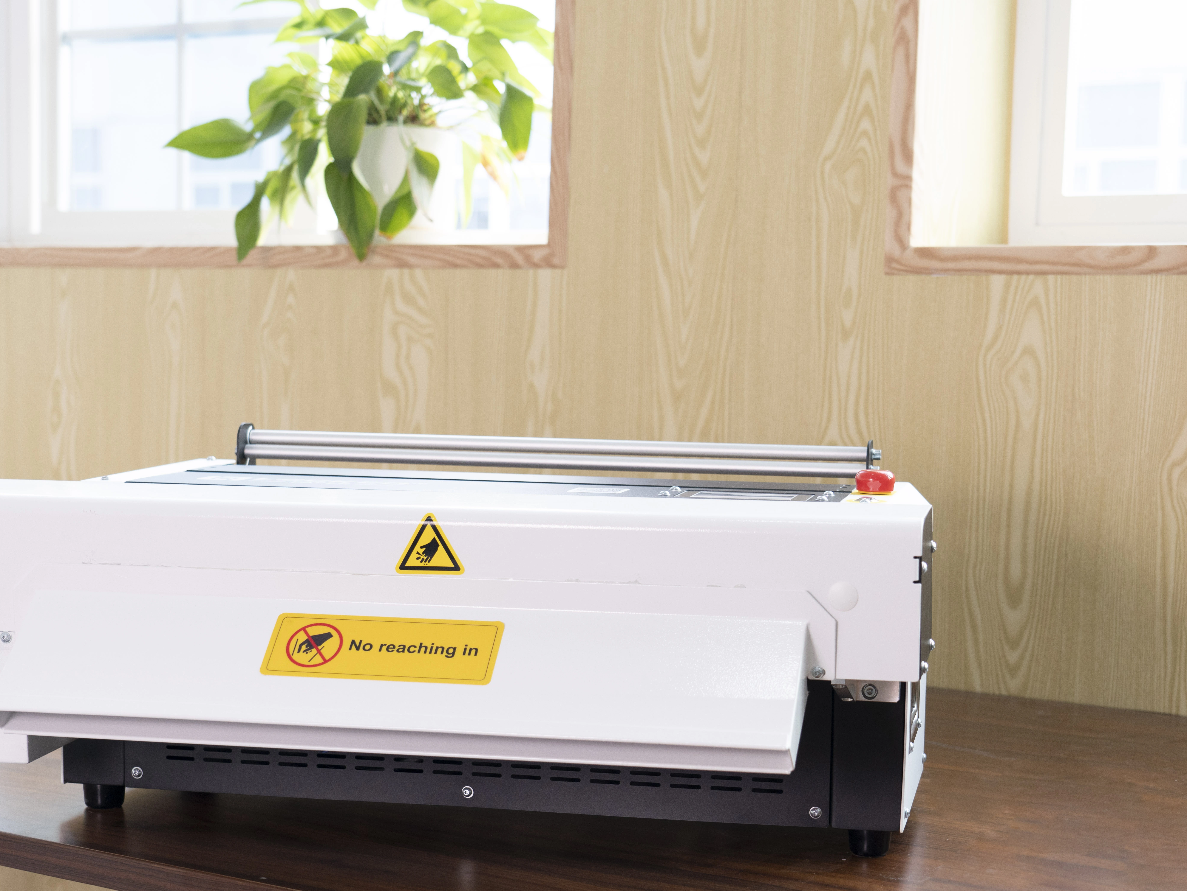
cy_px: 538
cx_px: 634
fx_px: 2092
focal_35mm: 61
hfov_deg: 31.7
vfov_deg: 24.0
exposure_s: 1/80
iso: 640
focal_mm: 44
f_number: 5
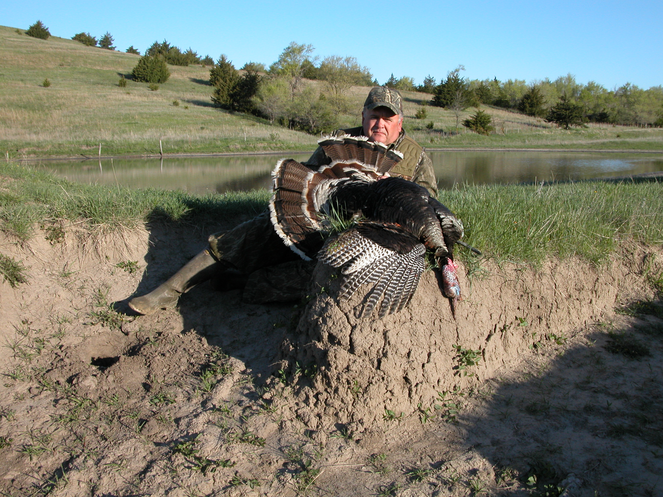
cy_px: 248
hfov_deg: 52.6
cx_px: 332
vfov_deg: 40.7
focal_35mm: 35
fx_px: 670
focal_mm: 8.9
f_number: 5.6
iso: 100
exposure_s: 1/264
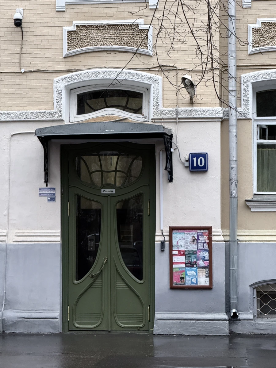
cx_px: 138
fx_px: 1276
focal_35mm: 120
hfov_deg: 12.3
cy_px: 184
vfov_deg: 16.4
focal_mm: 15.66
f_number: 2.8
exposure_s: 1/77
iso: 250
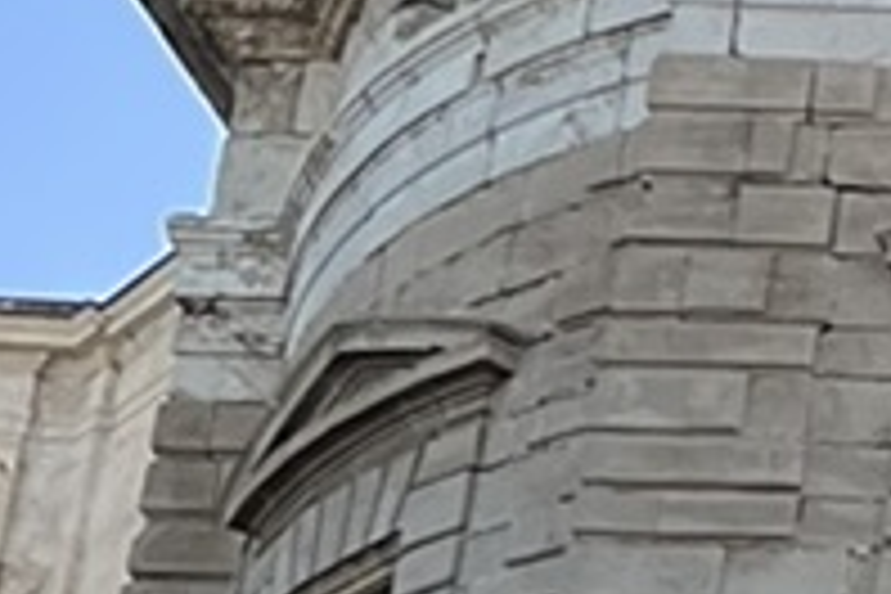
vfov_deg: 4.9
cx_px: 3141
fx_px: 6905
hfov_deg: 6.4
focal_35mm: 279
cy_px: 972
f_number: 1.5
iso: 50
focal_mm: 5.7
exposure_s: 1/2208
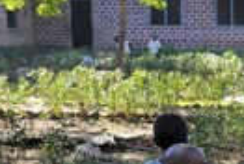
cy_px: 155
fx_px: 870
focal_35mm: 128
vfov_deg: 10.7
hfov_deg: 14.8
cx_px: 371
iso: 400
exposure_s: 1/320
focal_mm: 40
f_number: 3.5
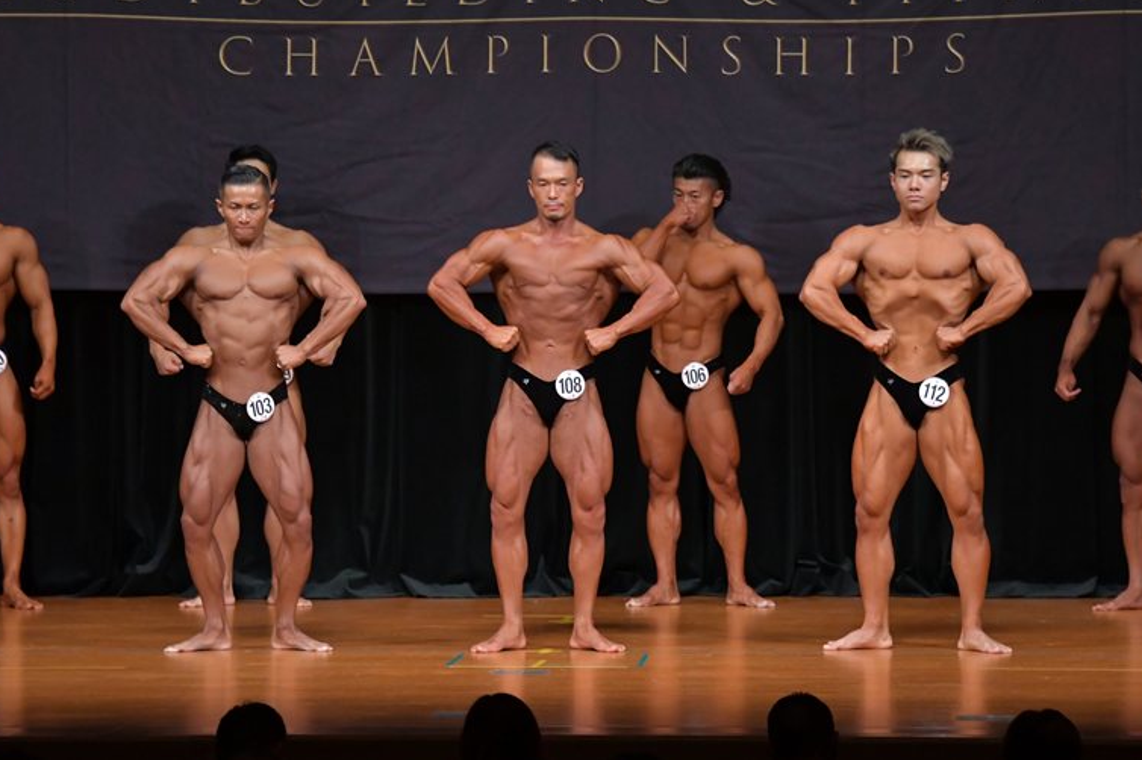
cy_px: 372
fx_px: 7071
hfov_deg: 9.2
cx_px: 566
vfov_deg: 6.2
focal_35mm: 223
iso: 4000
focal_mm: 145
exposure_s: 1/400
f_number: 5.6
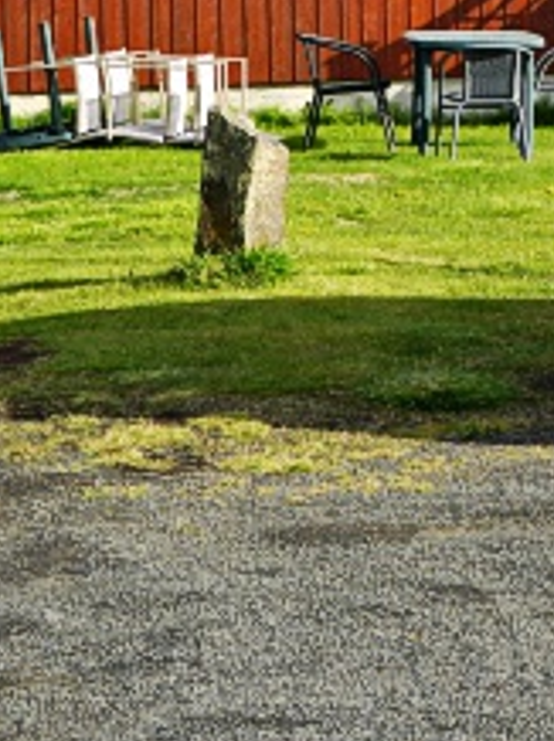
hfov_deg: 10.2
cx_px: 629
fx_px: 3057
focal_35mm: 143
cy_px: -323
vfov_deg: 13.2
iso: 100
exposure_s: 1/125
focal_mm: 20
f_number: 11
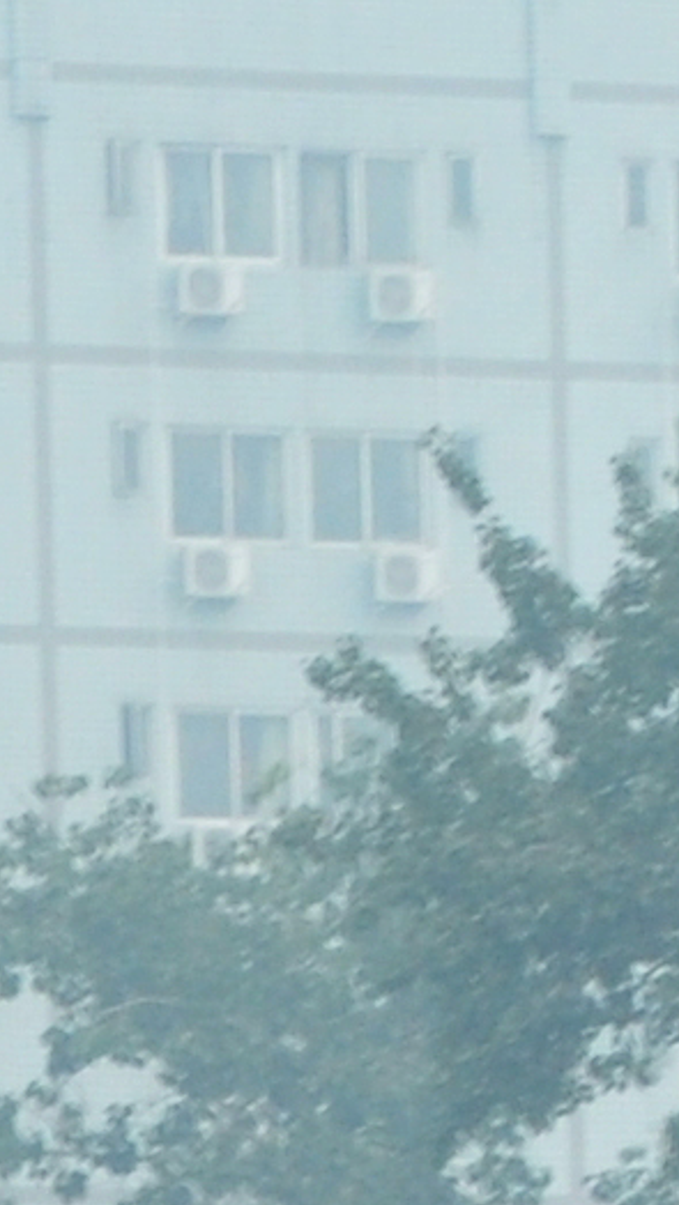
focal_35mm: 565
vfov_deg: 3.8
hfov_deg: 2.2
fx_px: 18073
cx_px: 78
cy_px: 2757
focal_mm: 44
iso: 400
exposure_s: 1/100
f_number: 10
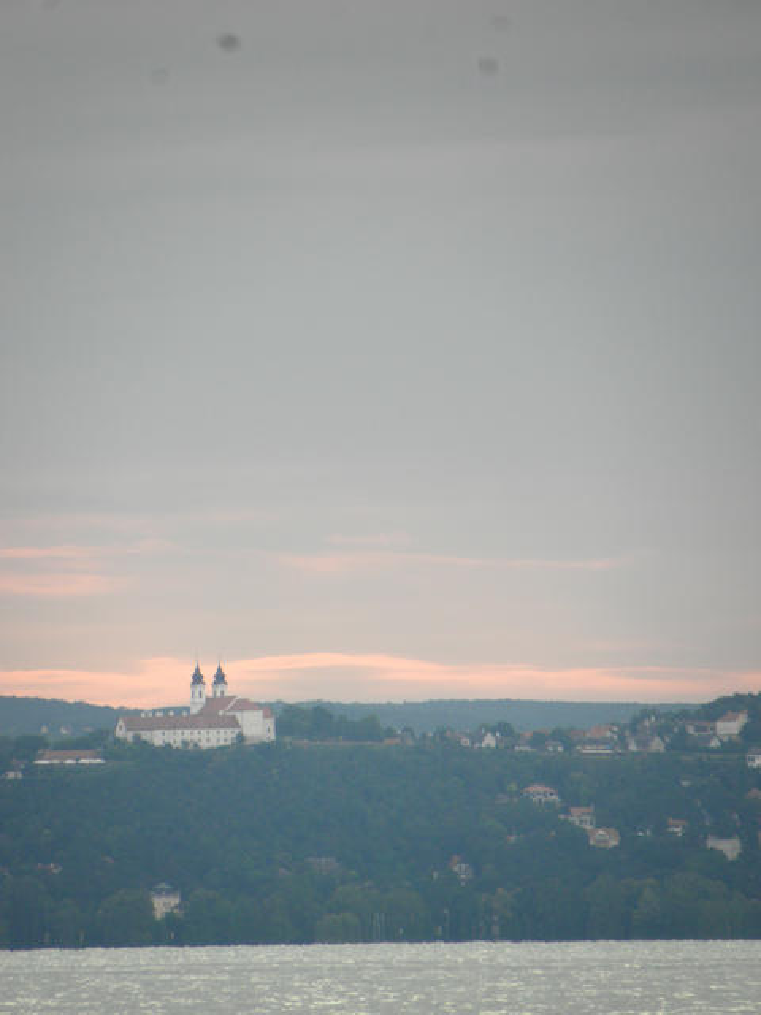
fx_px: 19815
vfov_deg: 2.9
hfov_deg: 2.2
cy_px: 508
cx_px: 380
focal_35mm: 676
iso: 125
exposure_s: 1/160
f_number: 5
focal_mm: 119.6
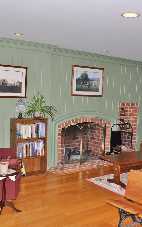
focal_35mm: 42
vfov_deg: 47.2
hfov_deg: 30.3
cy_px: 113
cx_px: 98
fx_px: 260
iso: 250
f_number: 5.6
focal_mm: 18
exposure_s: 1/60
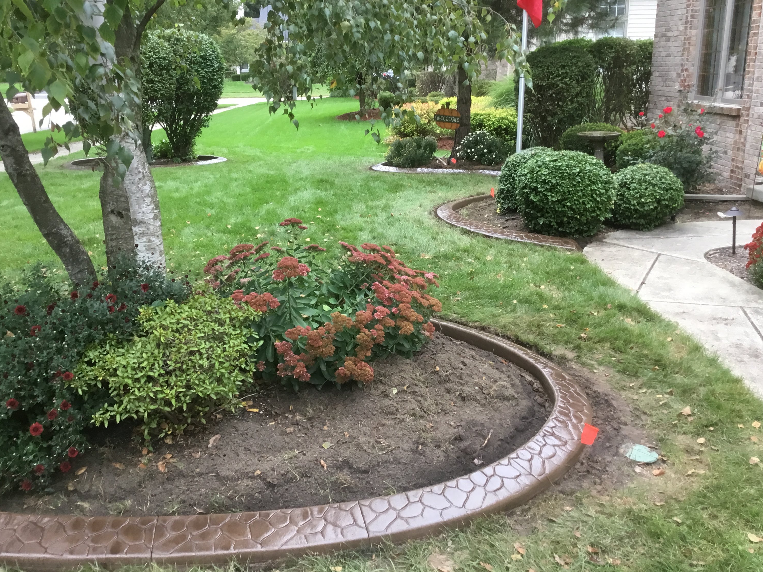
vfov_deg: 41.8
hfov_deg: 53.9
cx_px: 359
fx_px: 749
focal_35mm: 34
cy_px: 264
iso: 50
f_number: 2.4
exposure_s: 1/30
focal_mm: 3.3
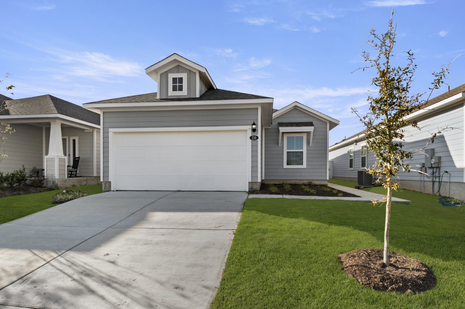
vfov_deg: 36.8
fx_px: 465
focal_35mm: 36
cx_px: 232
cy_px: 154
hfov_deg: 53.2
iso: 400
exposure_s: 1/1600
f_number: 8
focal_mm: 24
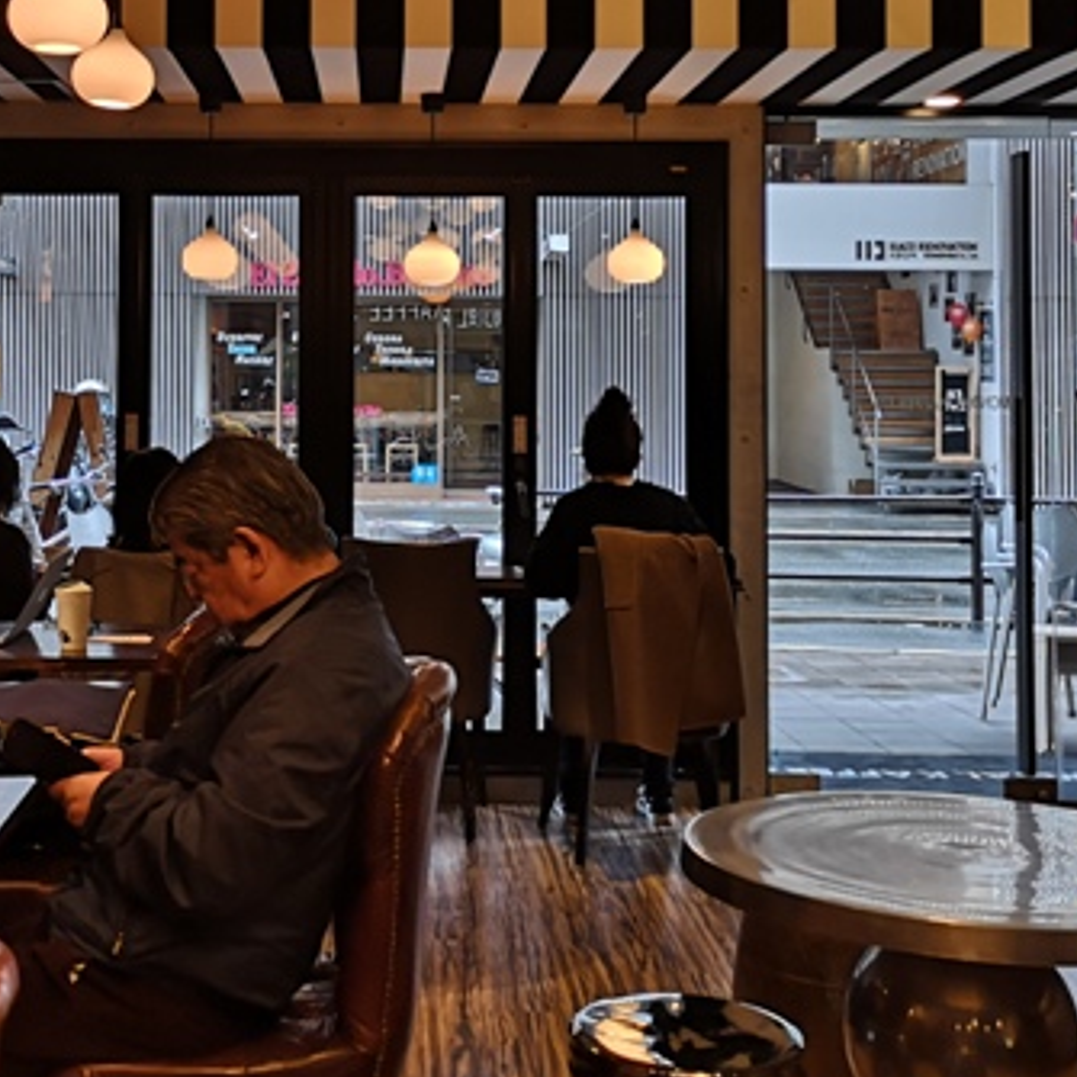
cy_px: 289
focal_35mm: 57
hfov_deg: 29.8
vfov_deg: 29.6
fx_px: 2006
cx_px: 347
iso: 80
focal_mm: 3.95
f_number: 1.8
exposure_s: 1/60
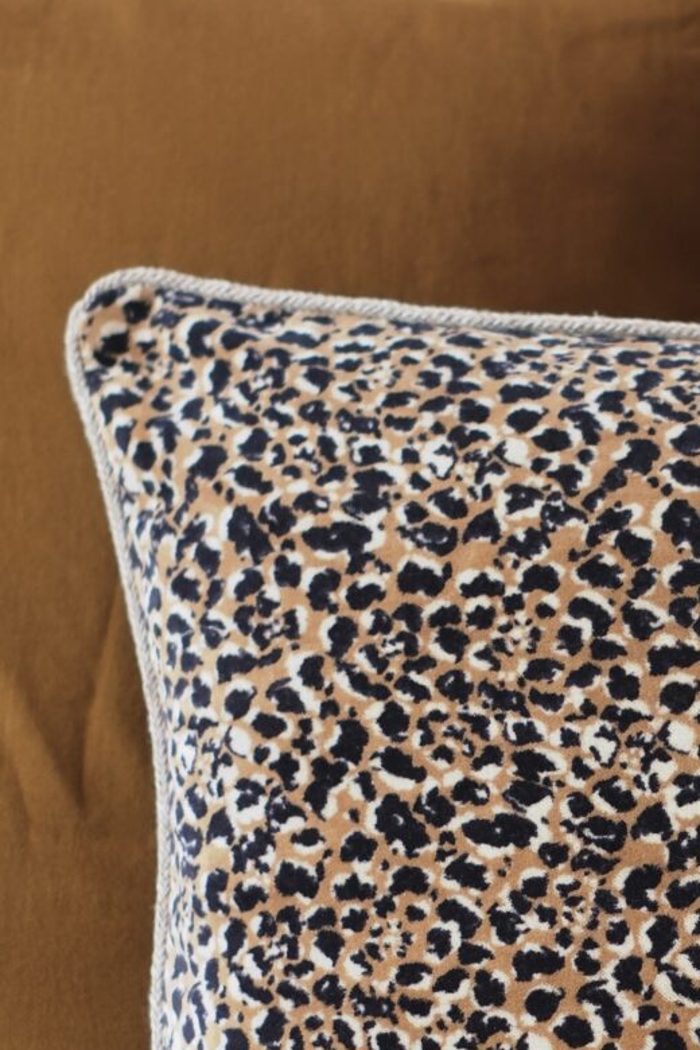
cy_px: 853
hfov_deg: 7.8
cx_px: 869
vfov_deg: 11.8
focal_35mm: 174
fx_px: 5075
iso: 160
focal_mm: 35
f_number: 1.8
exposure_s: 1/52
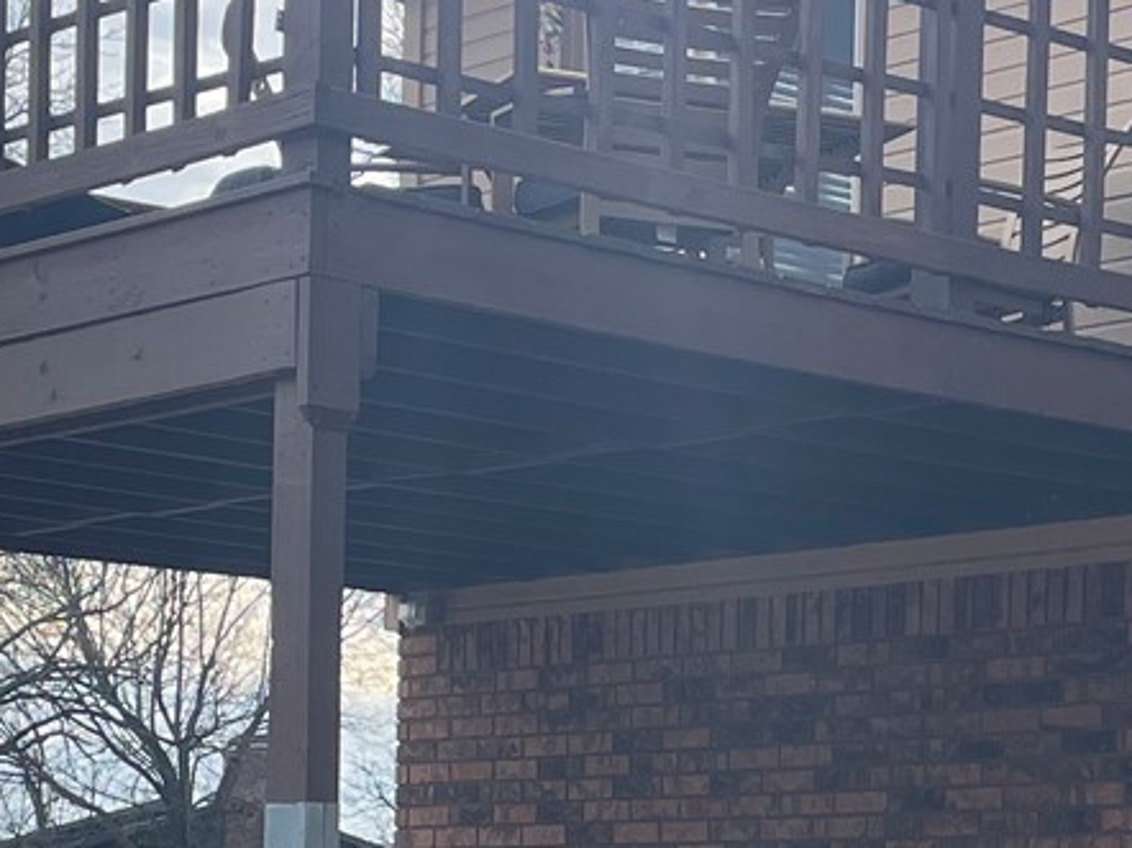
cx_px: 843
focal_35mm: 113
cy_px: 956
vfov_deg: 12.8
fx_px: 3693
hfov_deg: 17.3
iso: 32
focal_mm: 4.2
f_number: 1.6
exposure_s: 1/1490
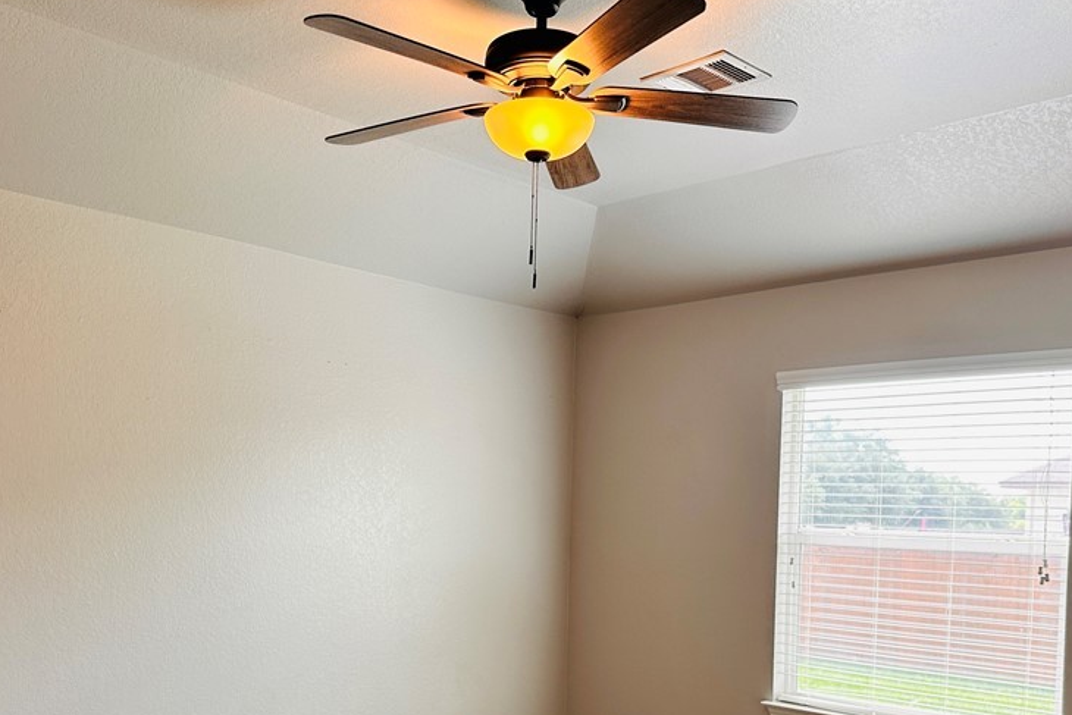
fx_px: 1042
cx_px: 502
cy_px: 548
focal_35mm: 35
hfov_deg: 54.4
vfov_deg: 36.8
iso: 100
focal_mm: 6.86
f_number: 1.78
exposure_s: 1/155
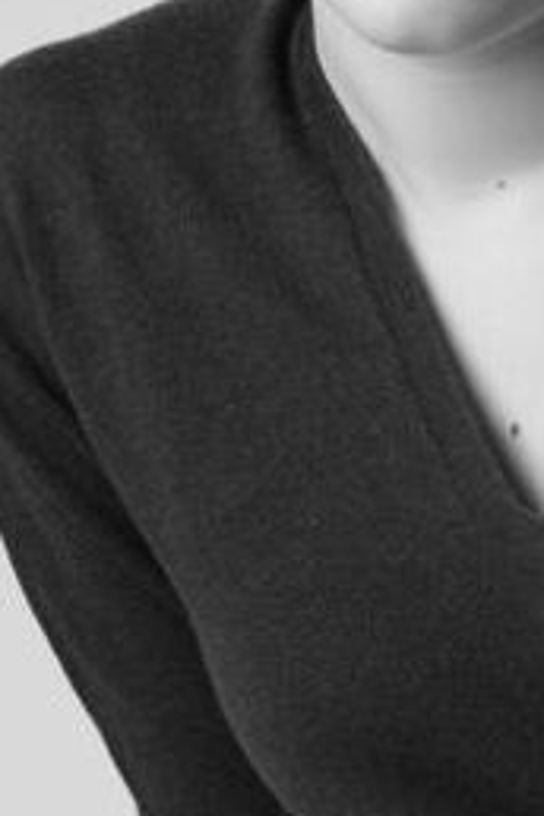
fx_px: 7502
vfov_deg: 6.2
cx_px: 664
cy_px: 699
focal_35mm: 331
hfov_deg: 4.1
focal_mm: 56
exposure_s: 1/125
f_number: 8
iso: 160
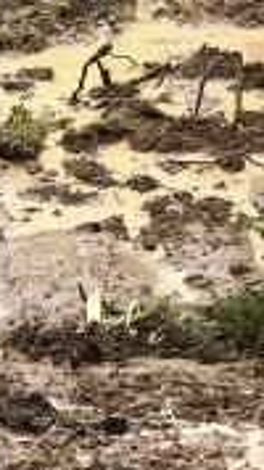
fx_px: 3862
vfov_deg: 6.9
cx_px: 156
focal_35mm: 310
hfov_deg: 3.9
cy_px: 20
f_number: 4
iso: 6400
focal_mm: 48
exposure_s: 1/350
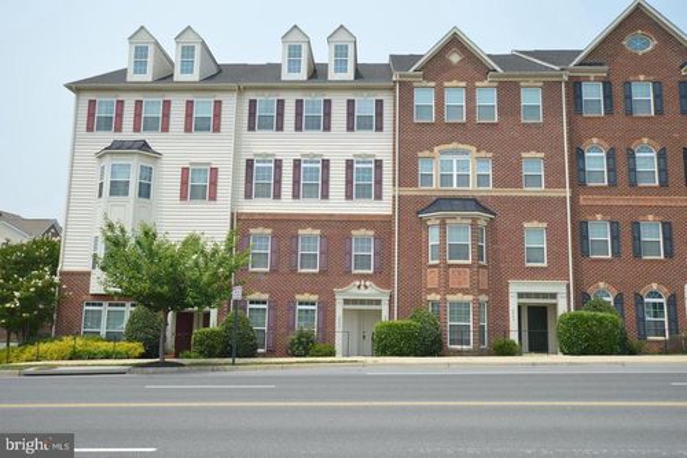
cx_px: 344
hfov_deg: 61.9
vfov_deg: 43.6
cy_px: 229
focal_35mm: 30
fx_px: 572
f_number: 8
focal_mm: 20
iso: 100
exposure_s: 1/250
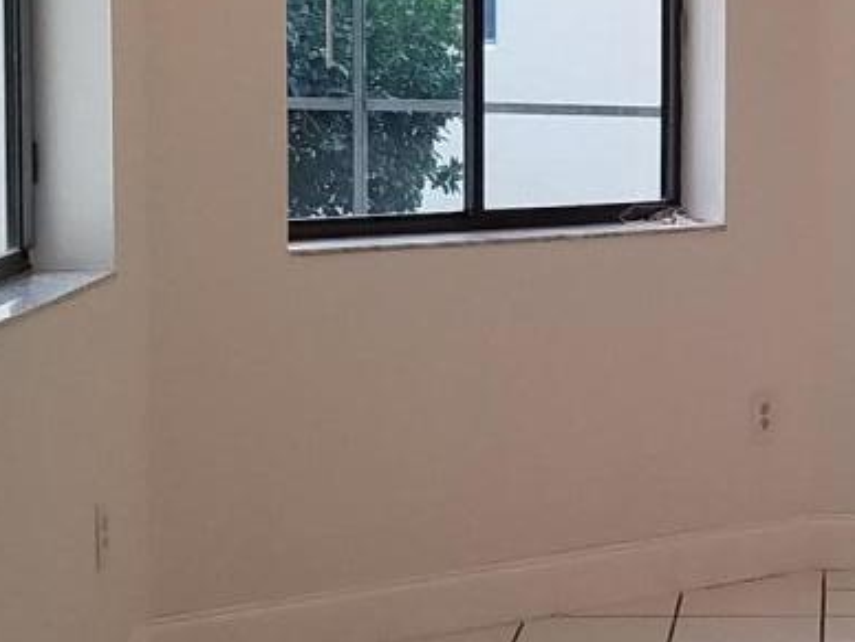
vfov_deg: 11.0
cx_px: 1168
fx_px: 3310
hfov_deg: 14.0
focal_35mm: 134
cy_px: 463
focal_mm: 4.2
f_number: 1.7
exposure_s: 1/60
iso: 50
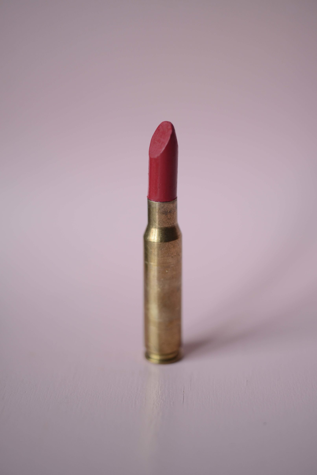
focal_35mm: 180
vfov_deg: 11.4
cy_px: 238
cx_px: 158
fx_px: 2375
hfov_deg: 7.6
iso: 500
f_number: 2.8
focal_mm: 180
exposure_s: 1/160
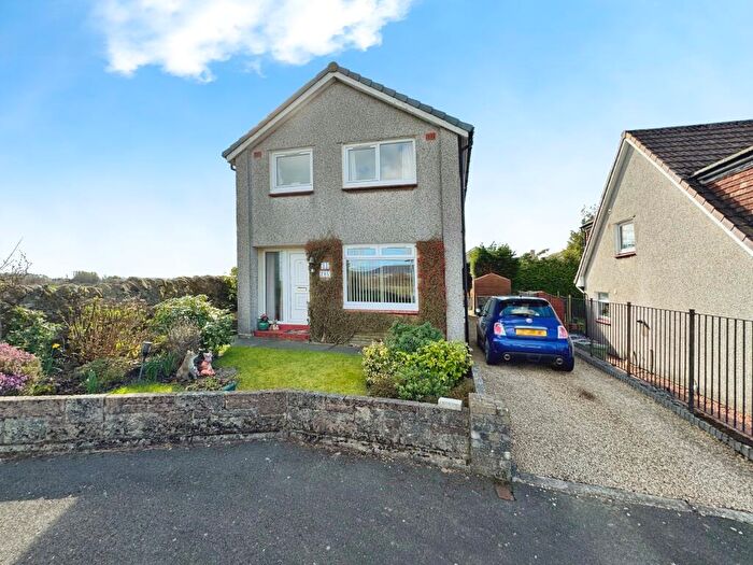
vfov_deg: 85.7
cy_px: 282
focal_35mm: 14
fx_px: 305
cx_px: 376
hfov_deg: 102.1
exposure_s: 1/763
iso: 50
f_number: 2.2
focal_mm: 2.22
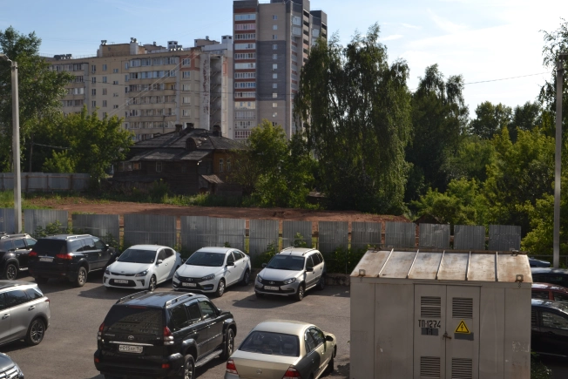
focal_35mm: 52
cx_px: 284
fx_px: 828
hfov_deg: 37.8
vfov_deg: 25.8
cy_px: 190
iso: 100
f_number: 10
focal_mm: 35
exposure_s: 1/200
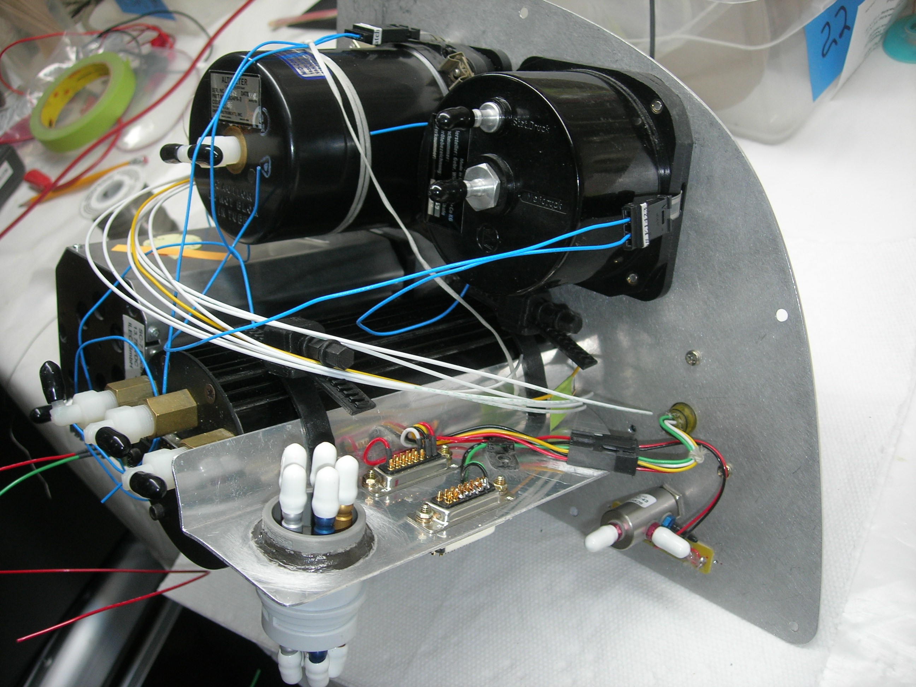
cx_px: 458
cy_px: 344
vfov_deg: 37.7
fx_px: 1006
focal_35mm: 38
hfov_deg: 49.0
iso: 64
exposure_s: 1/30
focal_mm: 7.8
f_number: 2.8
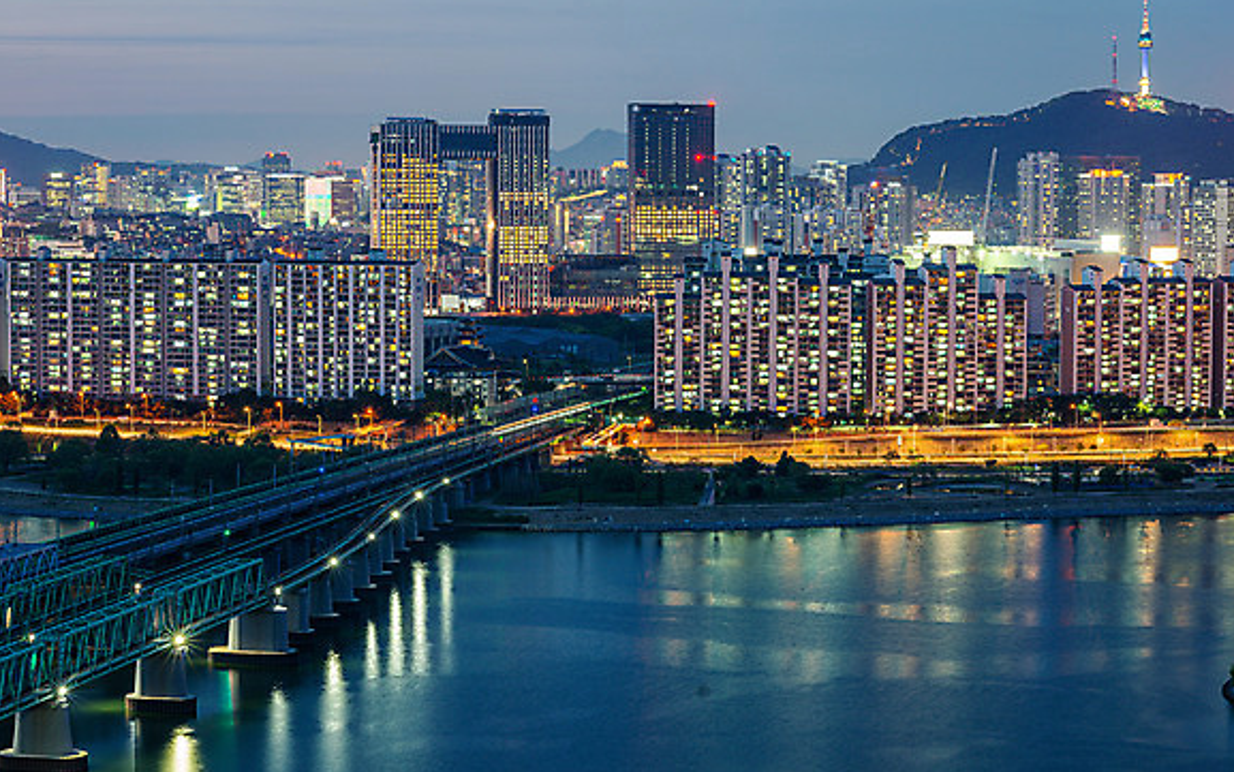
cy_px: 383
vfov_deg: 14.5
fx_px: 3028
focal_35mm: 90
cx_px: 615
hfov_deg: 23.0
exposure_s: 6
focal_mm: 85
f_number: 8
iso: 200
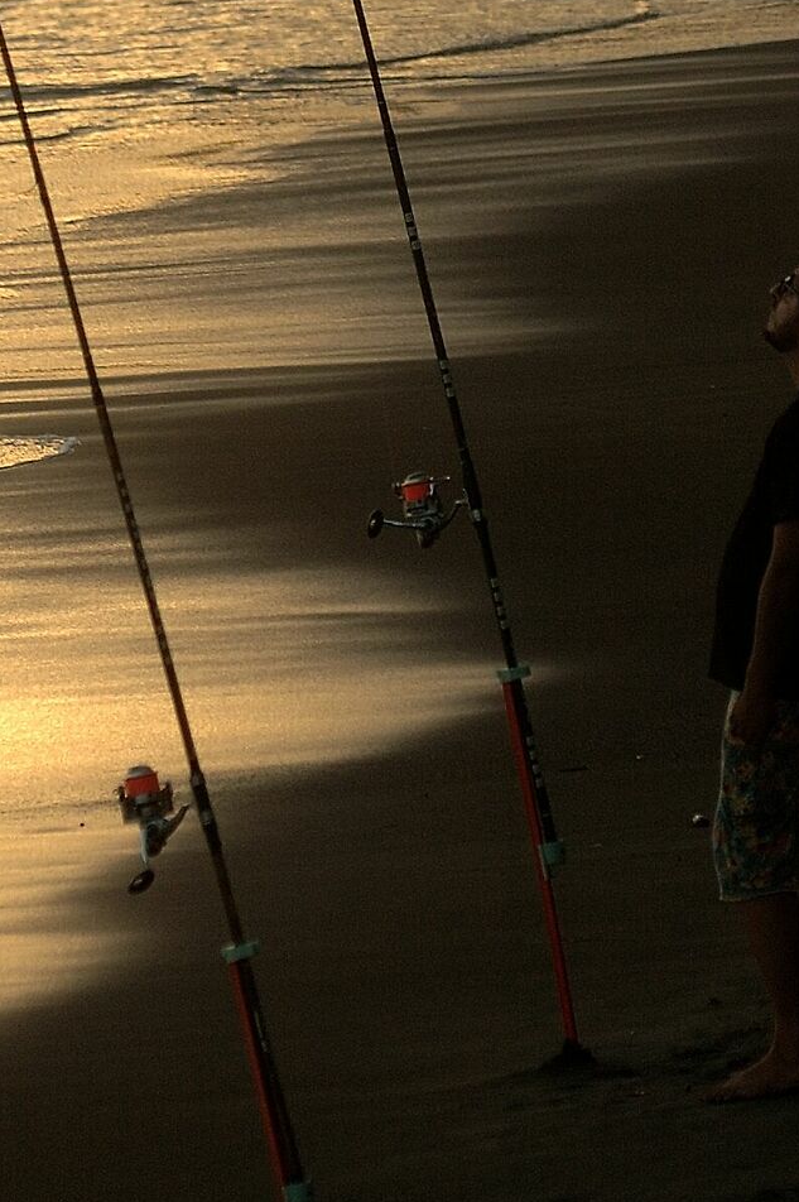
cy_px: 285
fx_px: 18909
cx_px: 379
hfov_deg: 2.4
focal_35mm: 567
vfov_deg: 3.6
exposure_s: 1/320
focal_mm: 150
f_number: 4.5
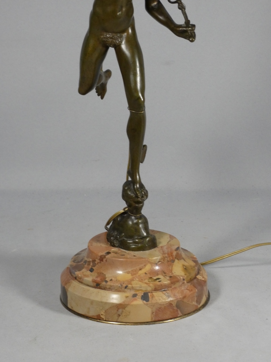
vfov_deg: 16.1
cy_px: 181
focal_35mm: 122
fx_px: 1273
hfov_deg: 12.1
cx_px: 136
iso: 400
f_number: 5.1
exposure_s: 1/125
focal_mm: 21.9
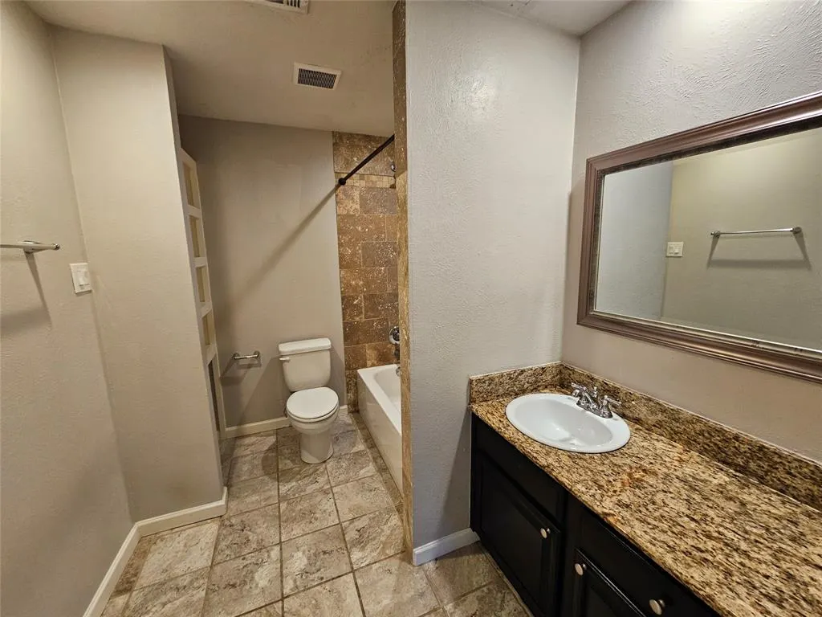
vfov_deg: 89.9
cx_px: 411
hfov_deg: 106.2
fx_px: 309
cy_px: 308
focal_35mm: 13
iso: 200
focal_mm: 2.2
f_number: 2.2
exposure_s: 1/60
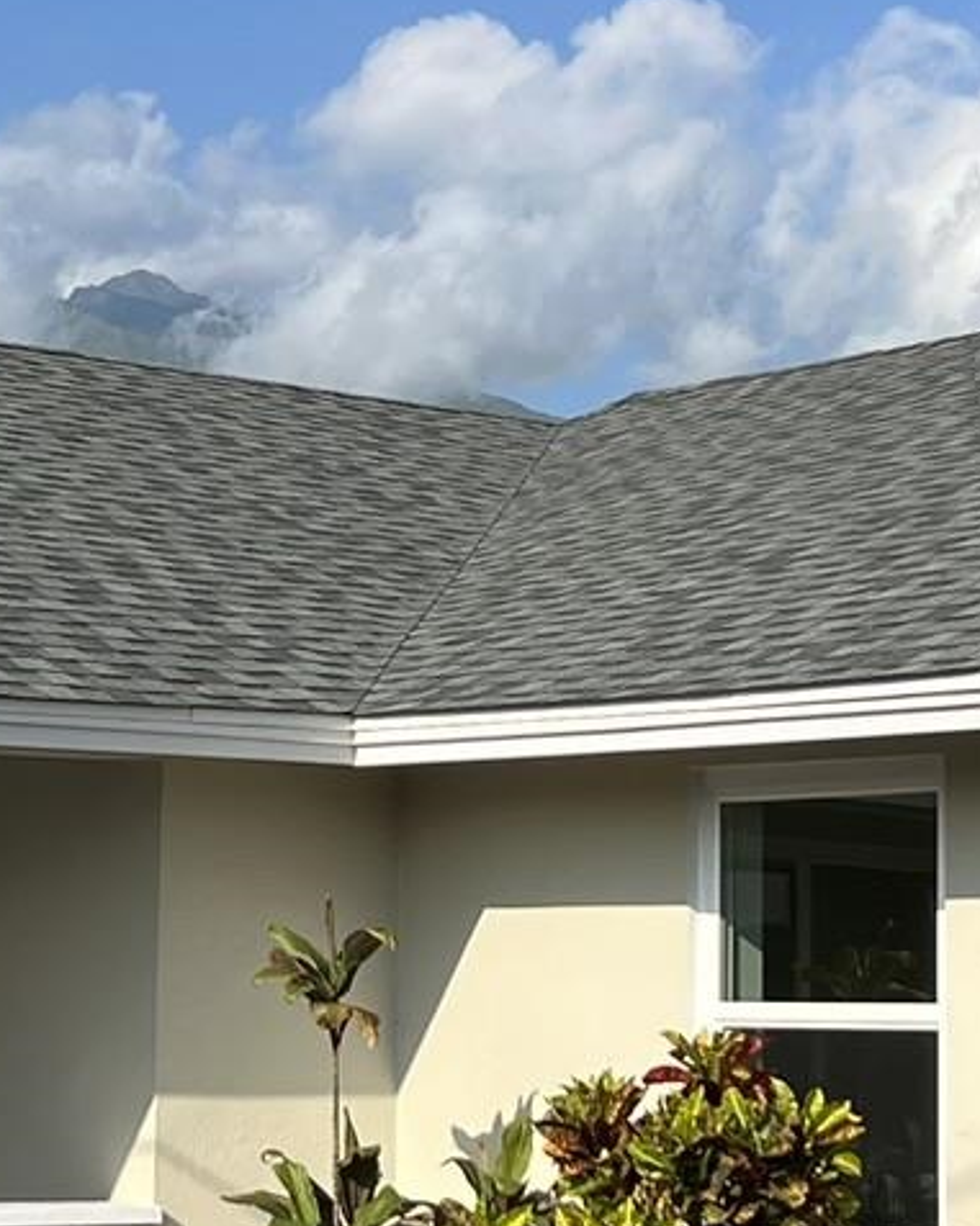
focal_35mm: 109
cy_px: 663
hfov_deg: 14.1
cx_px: 255
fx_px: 3956
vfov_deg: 17.6
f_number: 1.5
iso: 50
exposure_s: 1/5319
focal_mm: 5.7
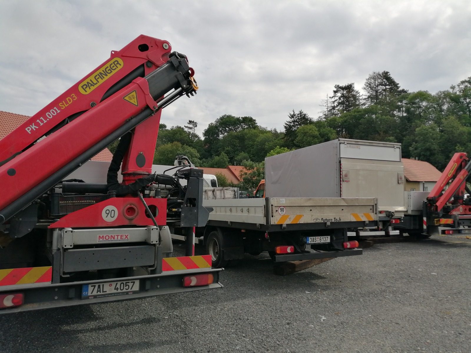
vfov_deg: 53.1
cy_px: 176
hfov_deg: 67.3
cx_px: 236
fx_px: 354
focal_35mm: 26
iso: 50
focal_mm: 3.62
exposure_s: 1/2288
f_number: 1.8
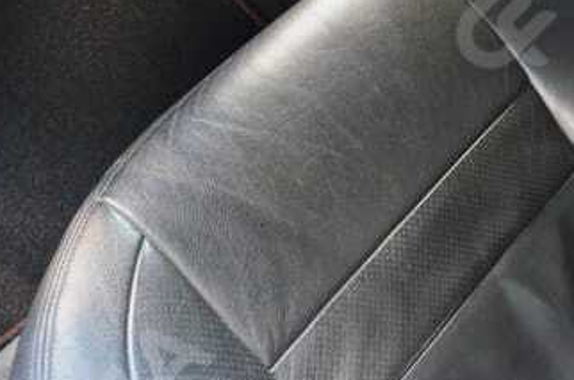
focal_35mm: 67
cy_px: -78
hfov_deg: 30.1
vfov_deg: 19.1
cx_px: 289
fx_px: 1066
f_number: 3.5
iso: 2800
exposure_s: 1/30
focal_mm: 18
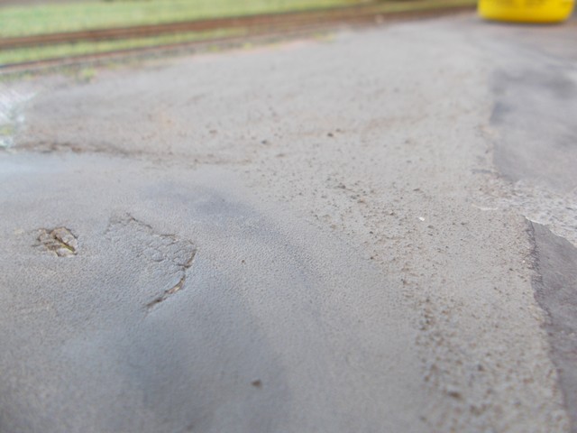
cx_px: 288
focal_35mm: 26
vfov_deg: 53.1
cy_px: 216
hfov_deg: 67.3
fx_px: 433
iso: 125
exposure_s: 1/25
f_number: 3.2
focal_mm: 4.6
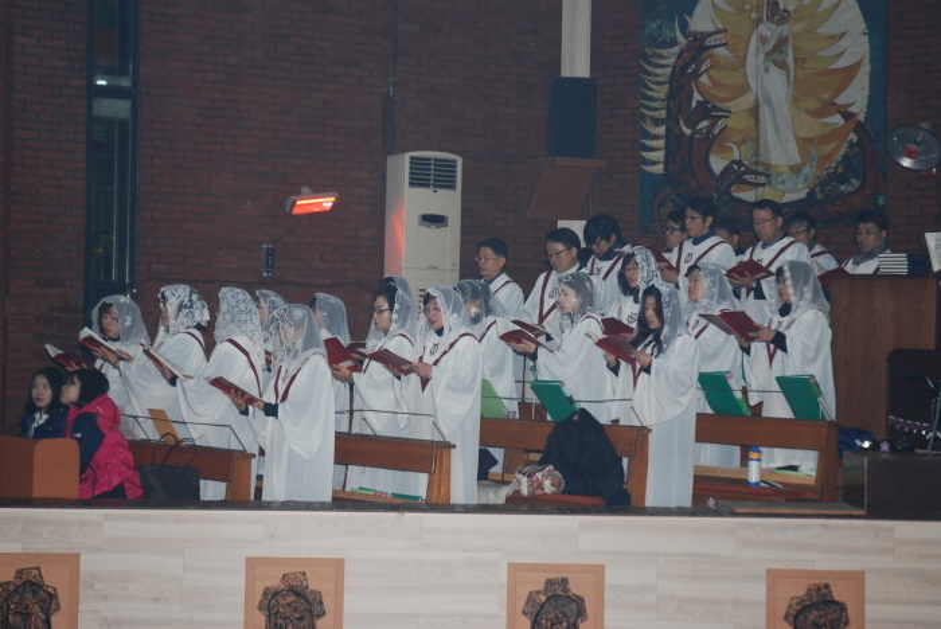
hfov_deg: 29.2
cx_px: 470
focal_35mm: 69
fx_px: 1805
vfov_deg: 19.8
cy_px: 314
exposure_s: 1/60
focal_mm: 46
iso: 200
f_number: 4.5
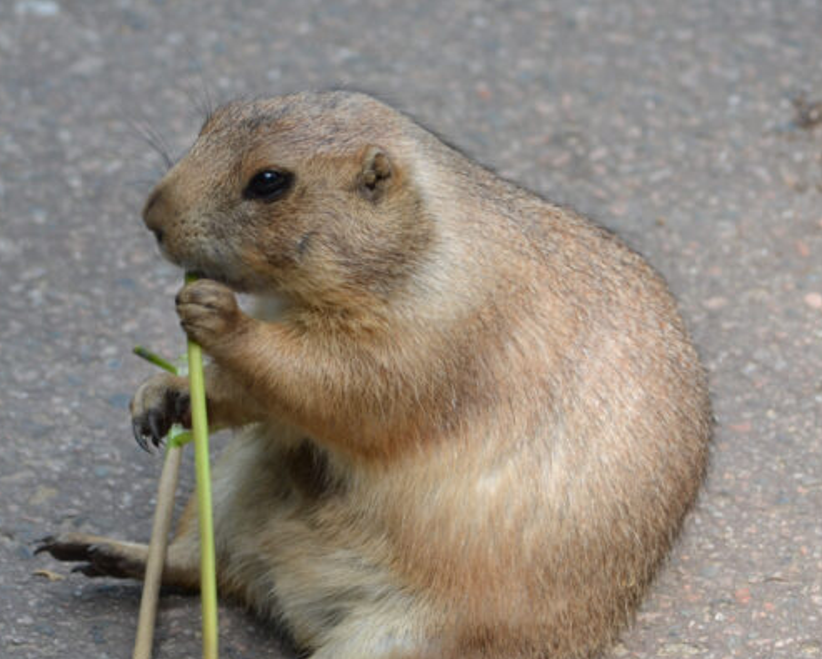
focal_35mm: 307
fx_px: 7473
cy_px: 408
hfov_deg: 6.3
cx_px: 375
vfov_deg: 5.0
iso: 160
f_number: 5.6
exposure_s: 1/125
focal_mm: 105
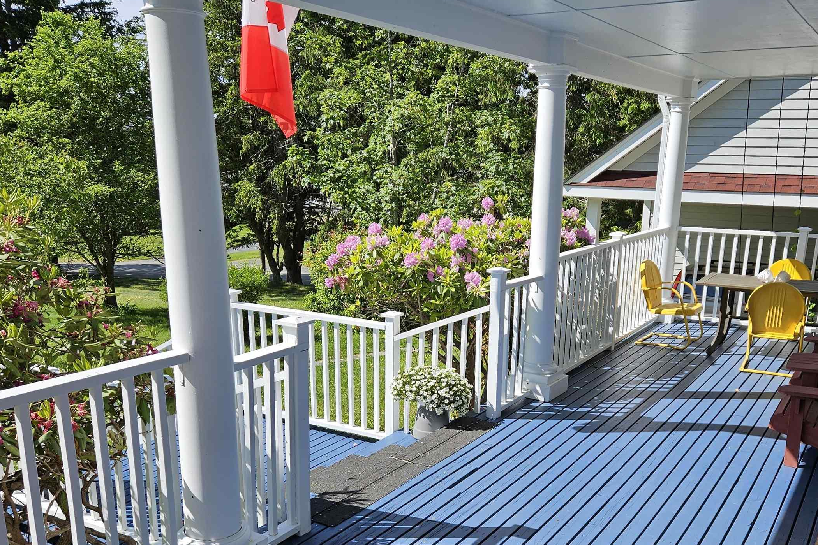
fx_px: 795
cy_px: 380
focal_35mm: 35
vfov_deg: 37.3
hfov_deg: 54.2
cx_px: 479
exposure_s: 1/1493
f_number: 1.8
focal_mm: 5.4
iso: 25
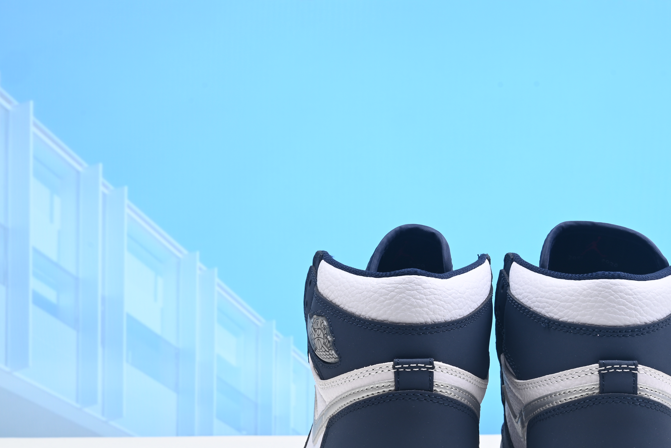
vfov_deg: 20.0
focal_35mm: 68
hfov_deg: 29.4
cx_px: 458
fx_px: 1268
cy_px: 262
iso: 100
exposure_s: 1/2
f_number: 16
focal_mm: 40
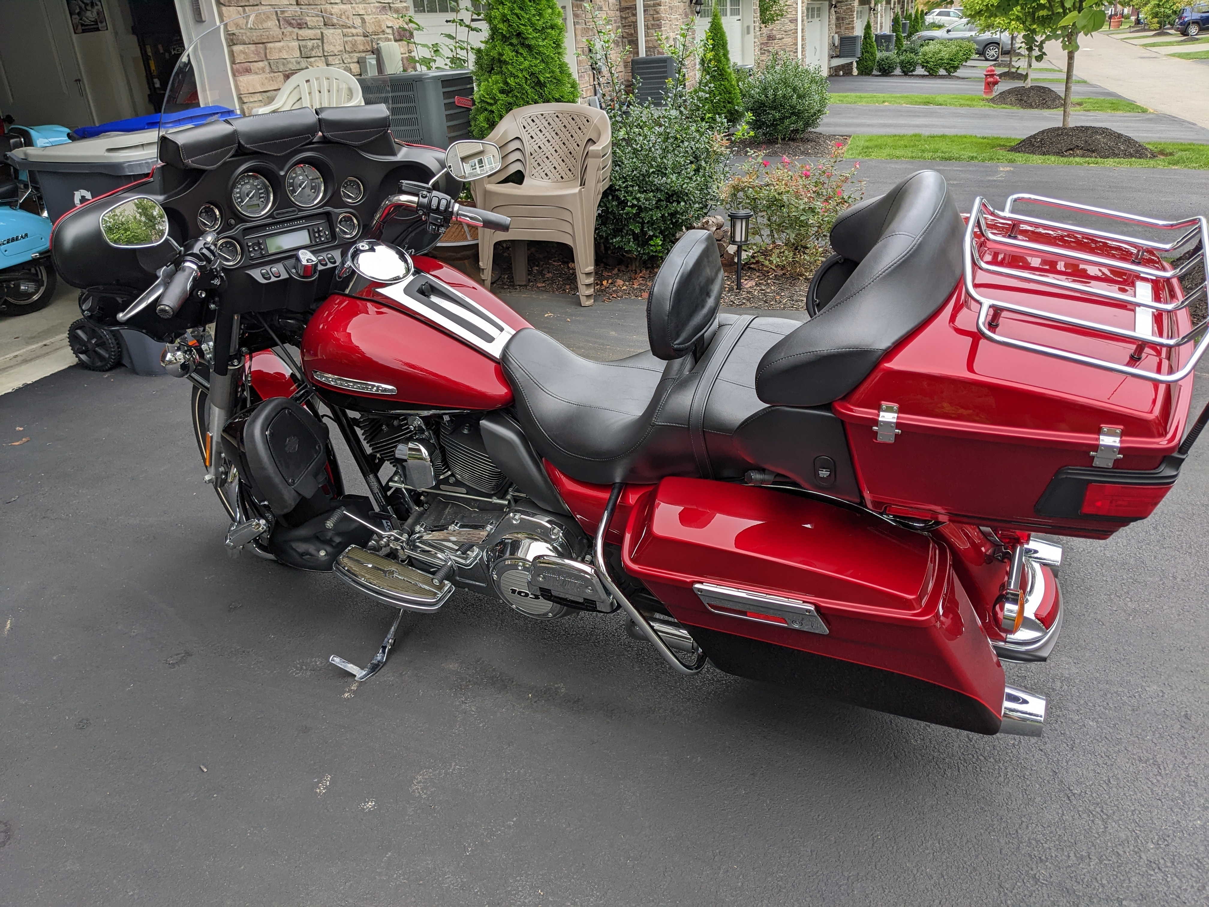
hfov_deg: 65.3
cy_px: 454
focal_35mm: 27
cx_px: 604
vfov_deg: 51.4
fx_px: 943
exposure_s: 1/671
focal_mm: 4.38
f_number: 1.73
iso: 48
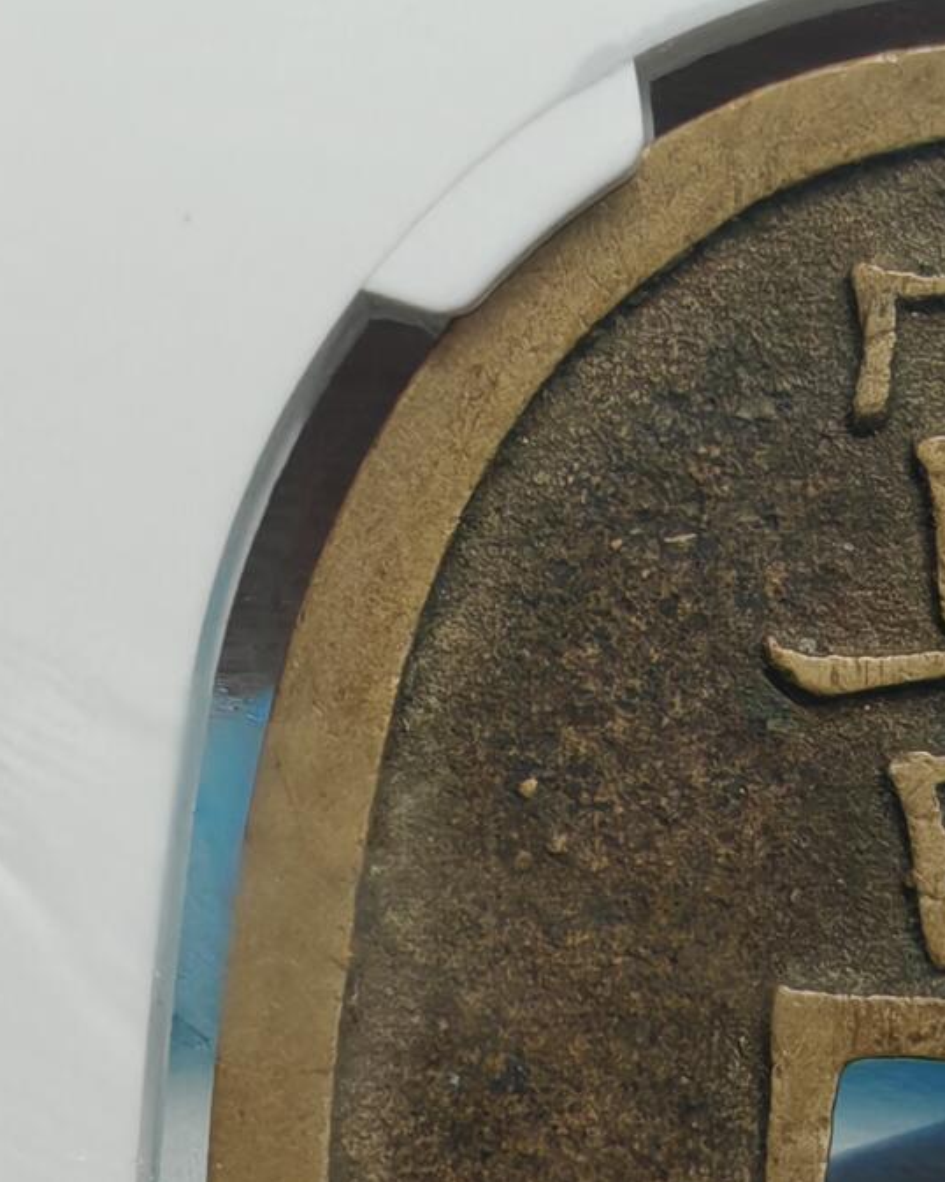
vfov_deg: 7.7
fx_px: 8674
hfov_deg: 6.2
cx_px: 1021
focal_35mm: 248
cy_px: 1352
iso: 64
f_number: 1.6
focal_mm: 7.62
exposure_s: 1/100
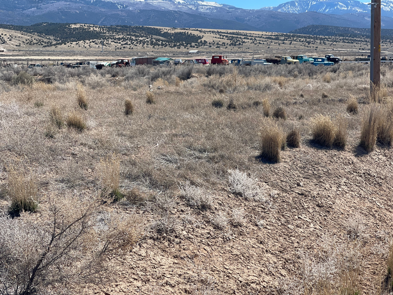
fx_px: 727
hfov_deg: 30.3
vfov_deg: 22.9
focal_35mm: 64
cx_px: 196
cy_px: 148
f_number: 2.2
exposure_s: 1/1393
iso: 32
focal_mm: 7.5
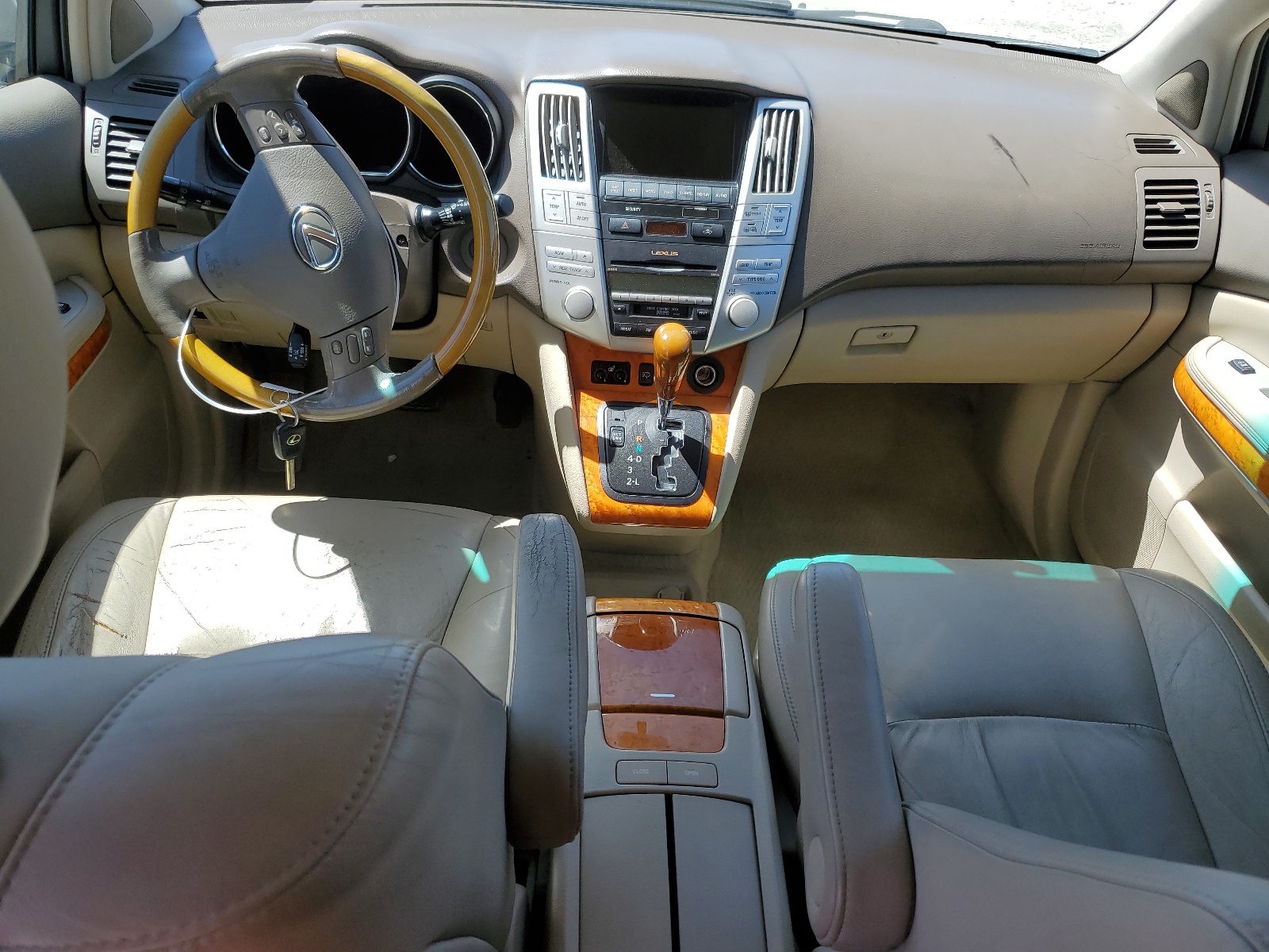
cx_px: 634
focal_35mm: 26
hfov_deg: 67.3
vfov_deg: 53.1
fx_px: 953
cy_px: 476
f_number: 1.5
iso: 50
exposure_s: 1/833
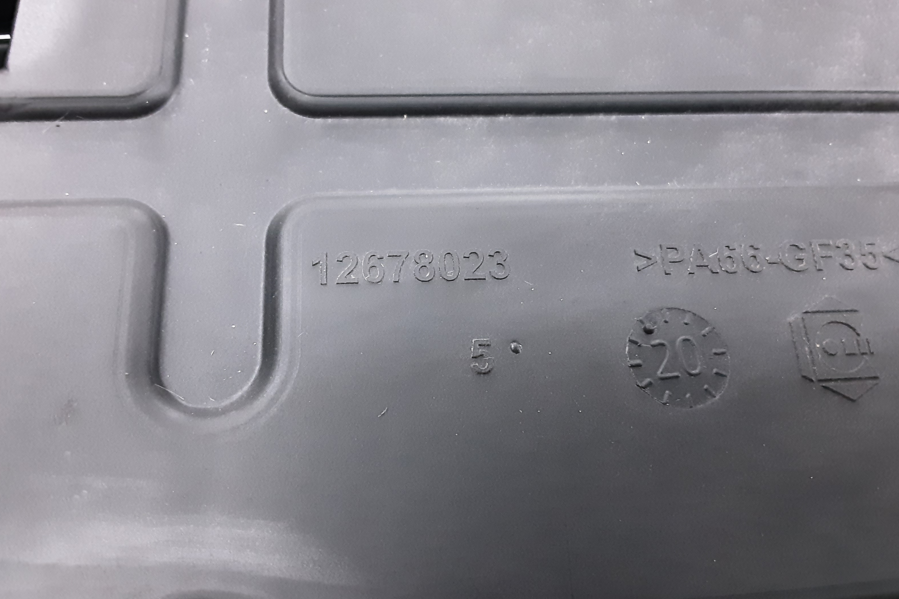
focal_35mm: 29
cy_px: 273
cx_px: 452
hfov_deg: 63.7
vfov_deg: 44.9
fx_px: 724
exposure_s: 1/20
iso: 640
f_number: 1.9
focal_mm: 2.91
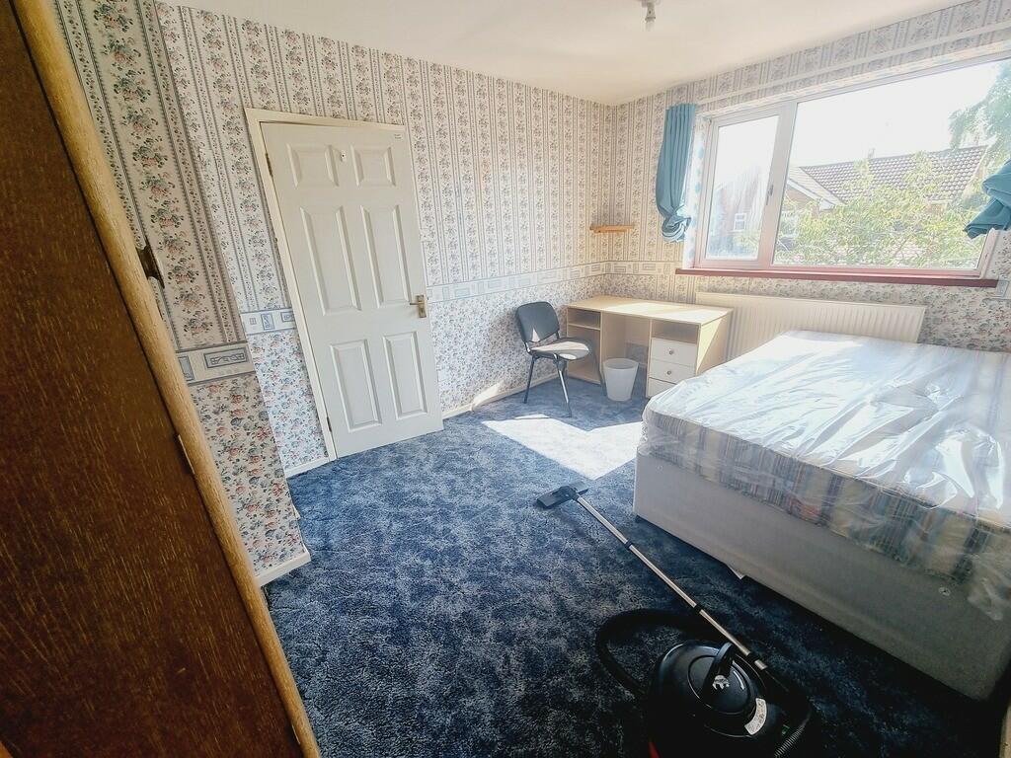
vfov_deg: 89.9
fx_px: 380
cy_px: 379
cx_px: 506
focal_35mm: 13
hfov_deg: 106.2
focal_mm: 2.2
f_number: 2.2
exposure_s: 1/233
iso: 50
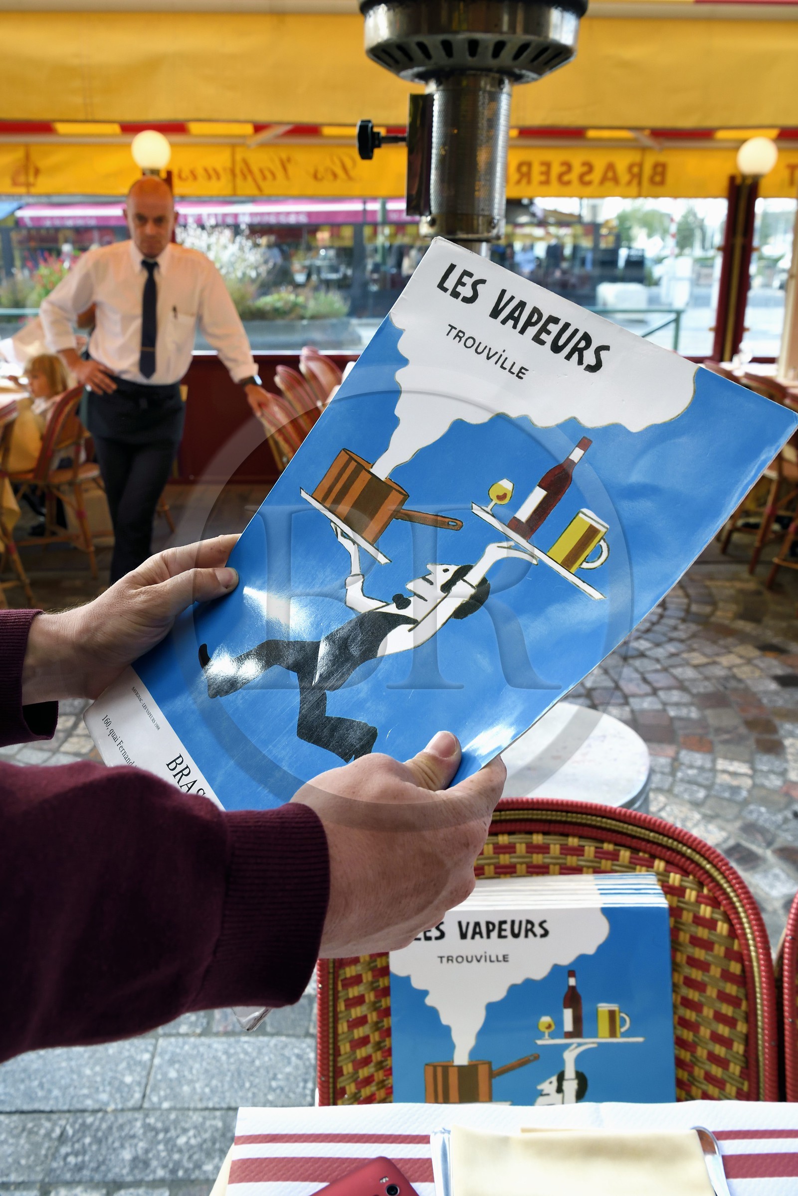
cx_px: 399
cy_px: 598
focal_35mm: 29
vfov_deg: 63.7
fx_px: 964
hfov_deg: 45.0
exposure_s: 1/250
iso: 1600
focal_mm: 29
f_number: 9
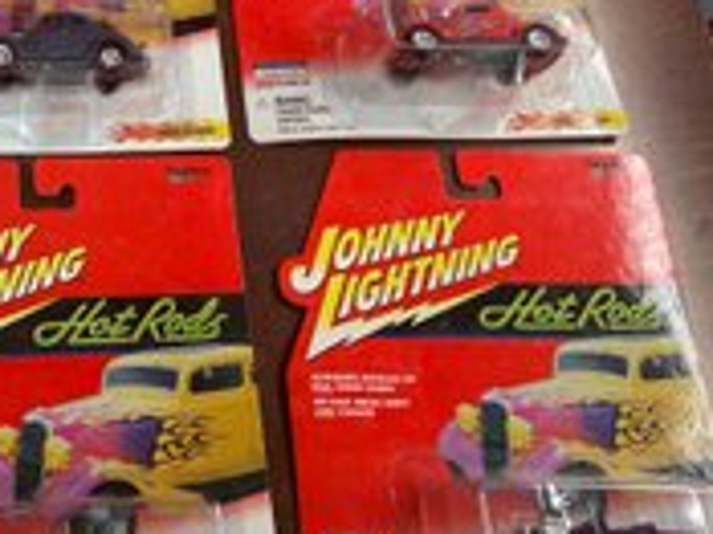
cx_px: 51
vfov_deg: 28.3
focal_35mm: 51
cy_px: 169
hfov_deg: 35.0
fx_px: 1050
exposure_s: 1/120
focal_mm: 4.2
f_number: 1.6
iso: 125
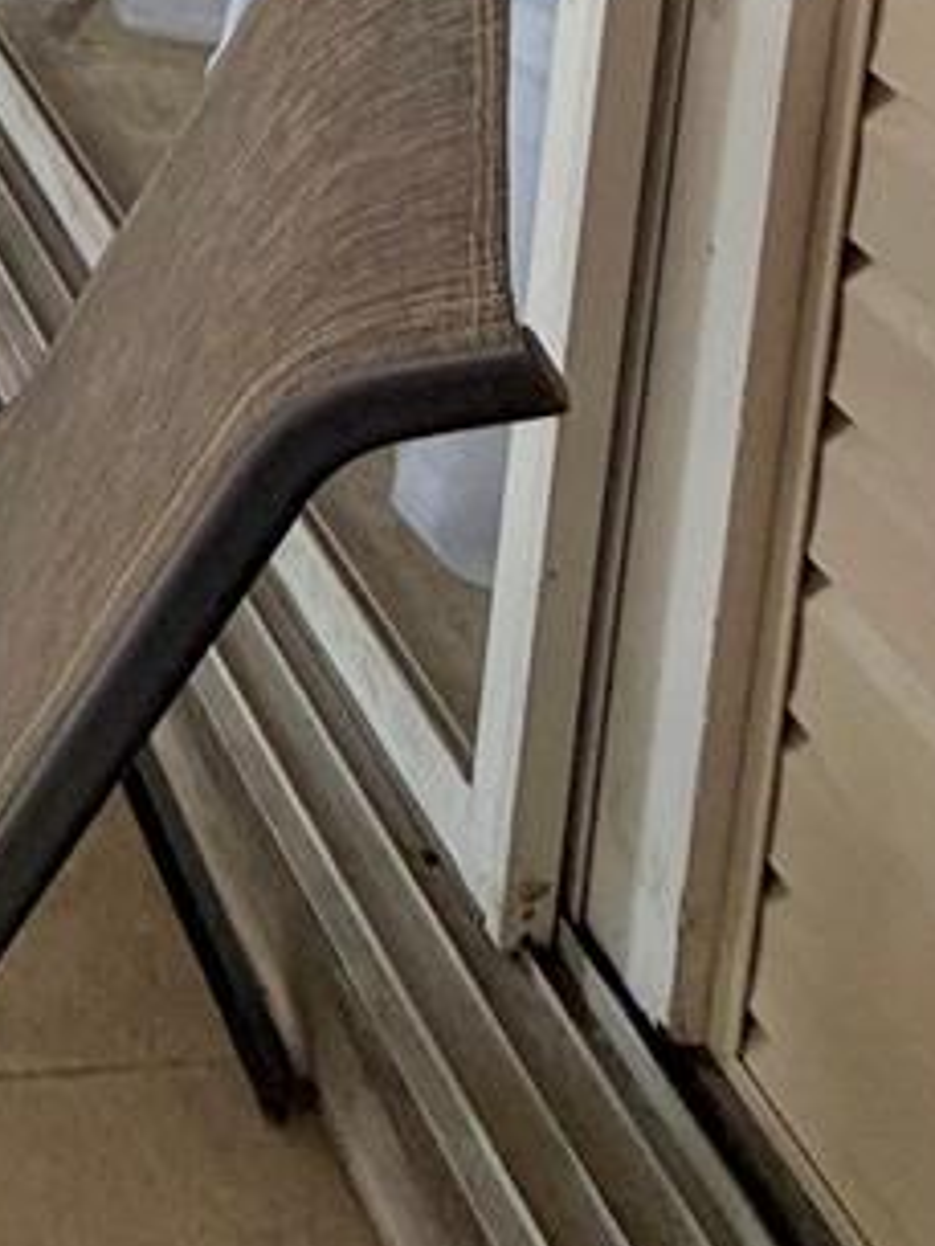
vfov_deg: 22.4
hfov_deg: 20.1
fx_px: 1979
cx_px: -702
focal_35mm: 55
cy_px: -944
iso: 200
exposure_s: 1/121
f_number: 2.2
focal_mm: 2.22
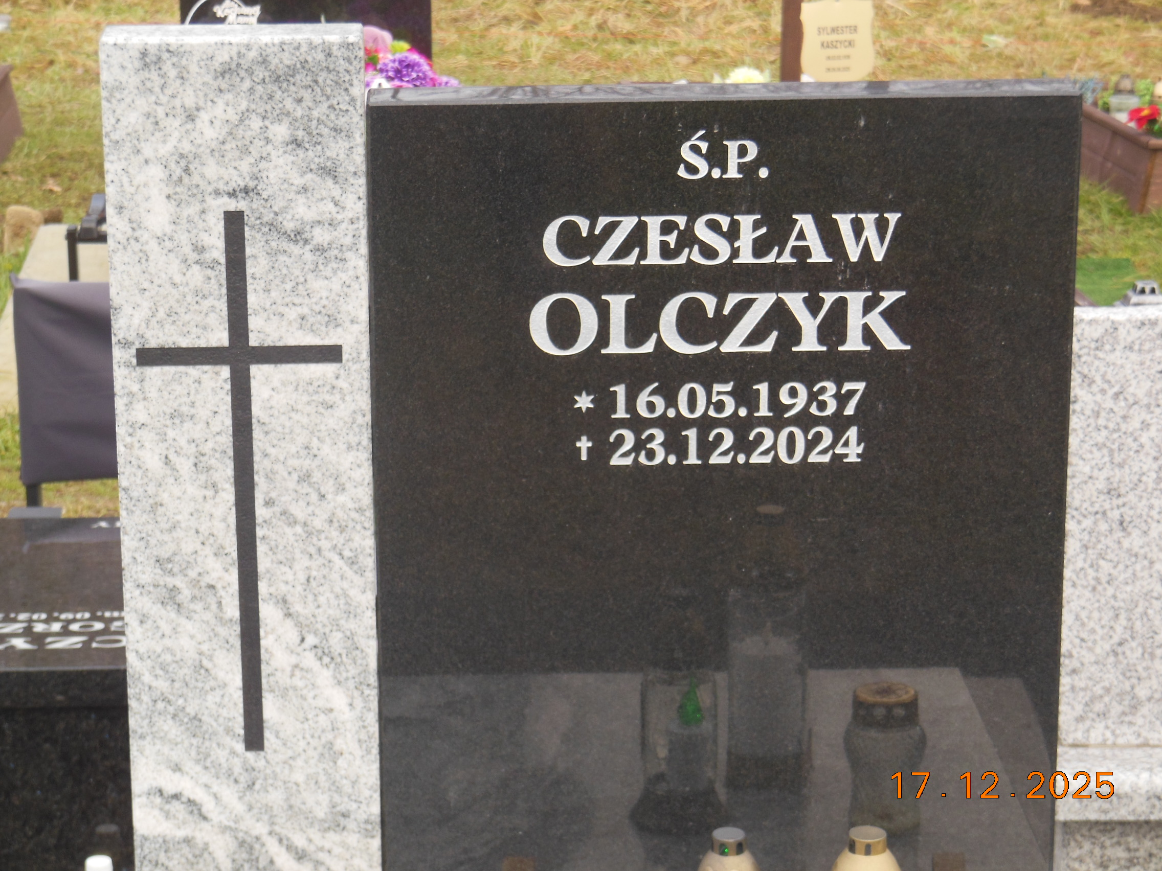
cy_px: 436
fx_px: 3726
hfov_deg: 17.7
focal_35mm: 111
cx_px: 581
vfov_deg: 13.3
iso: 125
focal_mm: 19.7
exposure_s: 1/60
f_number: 4.8
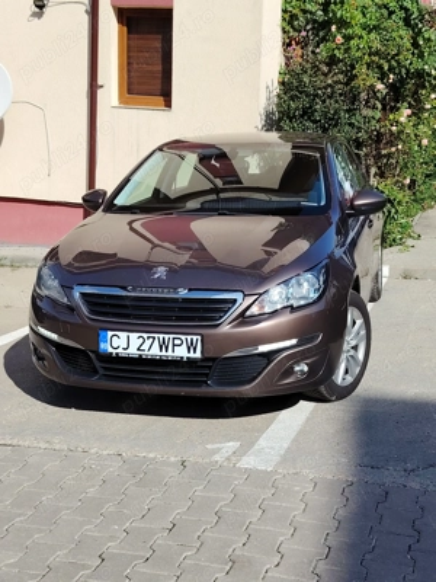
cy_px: 291
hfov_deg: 30.3
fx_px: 806
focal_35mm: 48
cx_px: 218
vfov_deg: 39.7
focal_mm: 5.25
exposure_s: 1/1027
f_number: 1.75
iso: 100
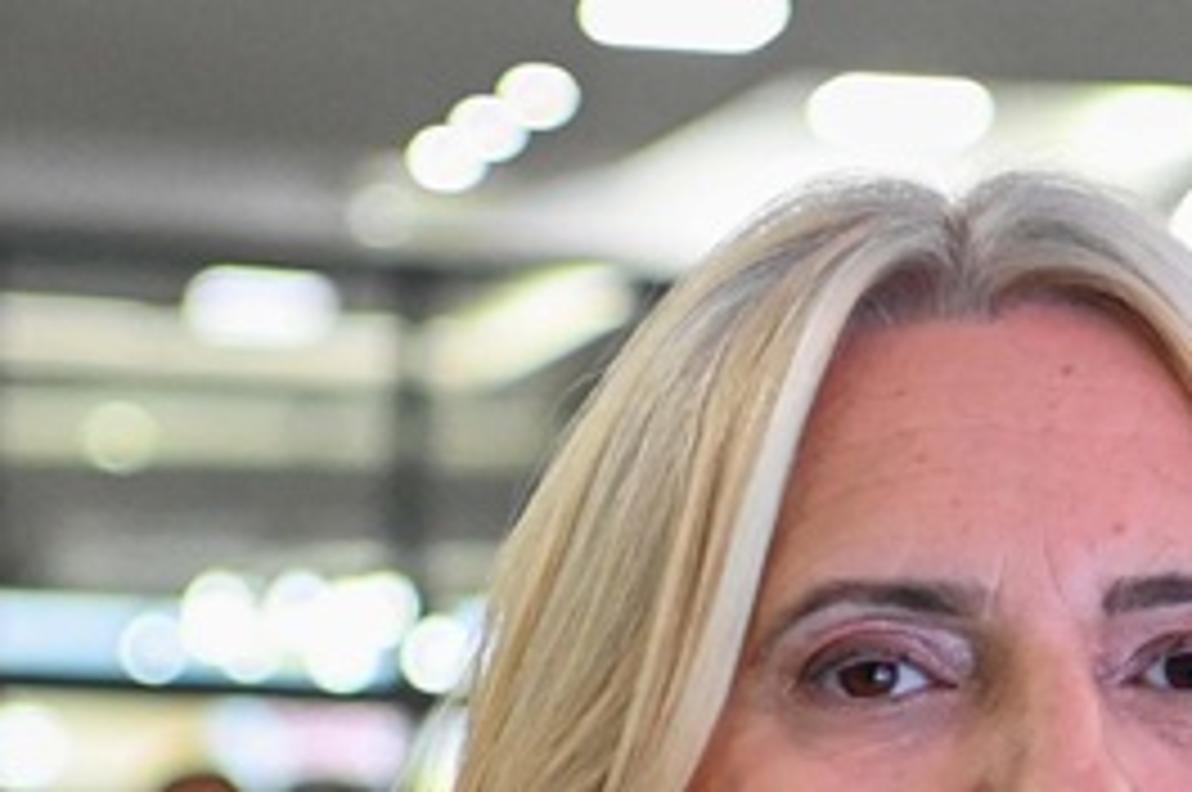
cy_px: 983
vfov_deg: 8.9
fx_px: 4994
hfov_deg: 13.4
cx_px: 1286
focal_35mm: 151
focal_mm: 50
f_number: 2.8
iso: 3200
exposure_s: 1/500
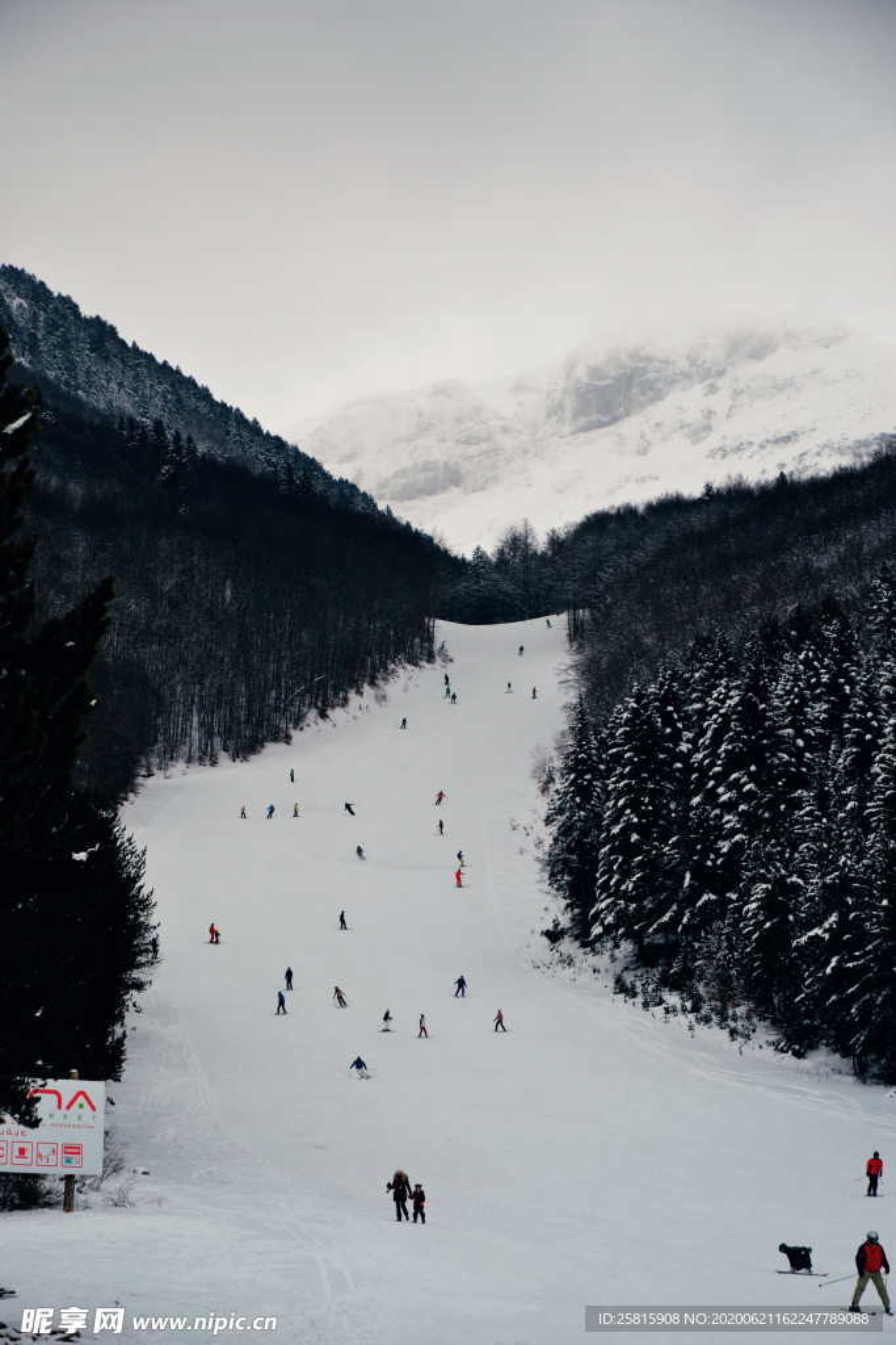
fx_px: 3918
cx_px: 448
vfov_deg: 19.5
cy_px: 672
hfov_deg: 13.0
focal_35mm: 105
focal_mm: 70
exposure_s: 1/500
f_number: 5.6
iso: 180
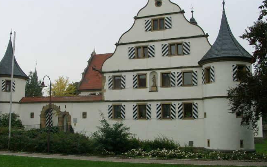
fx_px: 320
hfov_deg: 45.2
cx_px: 119
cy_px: 64
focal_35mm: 44
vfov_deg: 29.2
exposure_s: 1/393
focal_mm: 7.13
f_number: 4
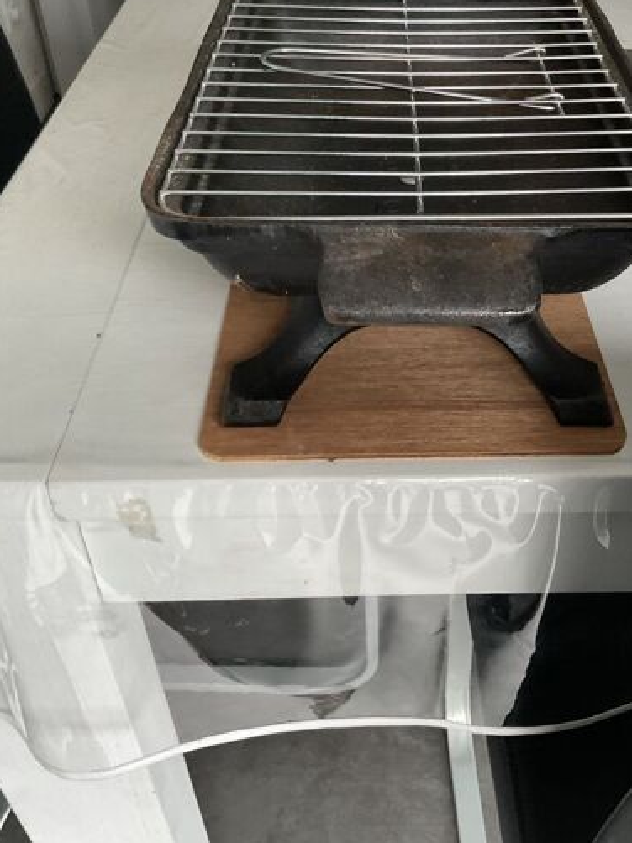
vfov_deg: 49.8
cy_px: 334
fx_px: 901
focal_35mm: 37
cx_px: 398
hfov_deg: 38.4
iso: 250
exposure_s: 1/60
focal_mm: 3
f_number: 1.8
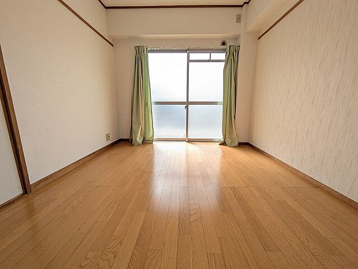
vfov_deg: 85.7
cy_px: 134
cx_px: 179
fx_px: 145
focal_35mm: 14
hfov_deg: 102.0
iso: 49
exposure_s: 1/301
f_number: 2.2
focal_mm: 1.83
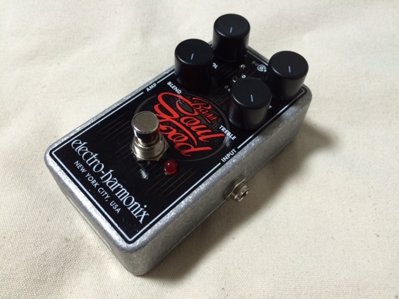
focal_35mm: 29
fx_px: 334
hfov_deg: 61.7
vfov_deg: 48.2
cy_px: 150
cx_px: 200
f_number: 2.2
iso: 160
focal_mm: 4.15
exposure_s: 1/33
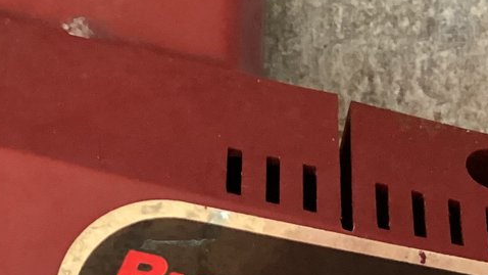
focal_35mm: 107
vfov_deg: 10.6
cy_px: 501
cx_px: 323
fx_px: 1385
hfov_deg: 19.9
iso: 400
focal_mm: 3.3
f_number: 2.4
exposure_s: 1/33
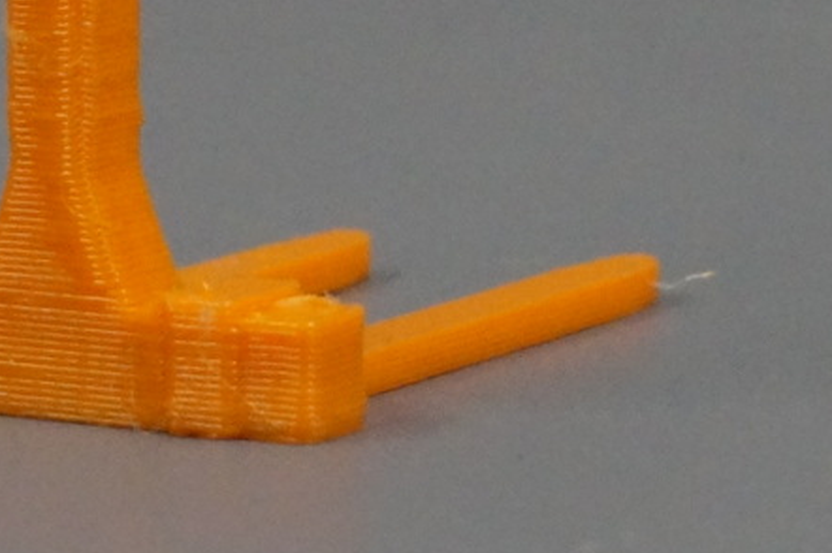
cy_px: -313
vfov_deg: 4.0
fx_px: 7829
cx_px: 83
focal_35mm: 339
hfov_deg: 6.1
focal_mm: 50
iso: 3200
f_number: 18
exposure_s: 1/40
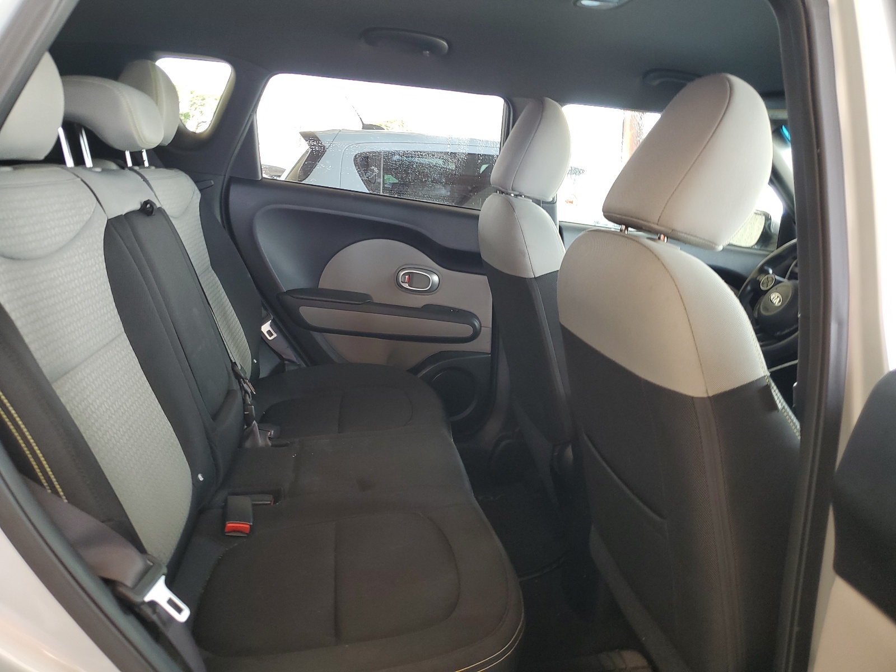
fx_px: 673
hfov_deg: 67.3
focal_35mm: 26
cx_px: 448
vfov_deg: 53.1
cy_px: 336
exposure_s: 1/60.2
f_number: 1.5
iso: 64
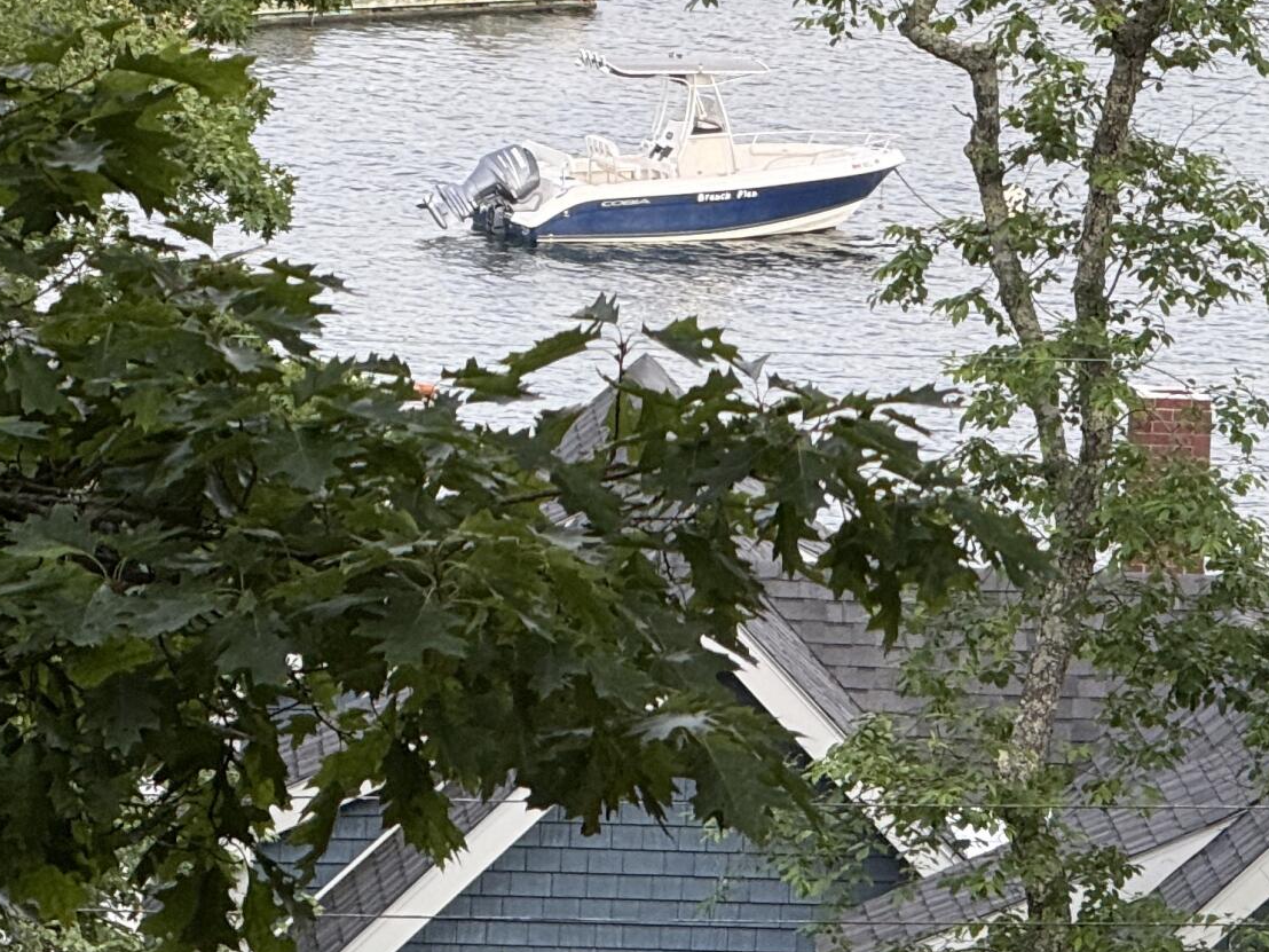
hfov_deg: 6.1
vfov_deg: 4.6
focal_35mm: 325
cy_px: 108
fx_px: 11914
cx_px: 1608
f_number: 2.8
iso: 64
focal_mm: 15.66
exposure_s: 1/99
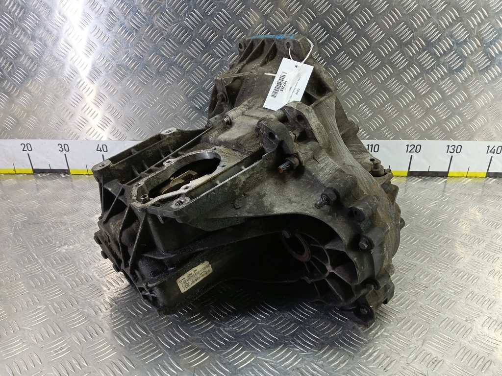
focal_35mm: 23
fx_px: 334
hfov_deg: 73.9
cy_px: 188
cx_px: 251
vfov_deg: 58.9
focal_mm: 4.11
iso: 192
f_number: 1.6
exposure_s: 1/50
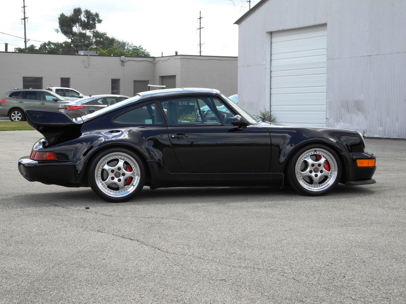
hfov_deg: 25.7
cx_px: 203
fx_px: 891
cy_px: 152
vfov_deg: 19.4
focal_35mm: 76
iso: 100
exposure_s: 1/433
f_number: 4
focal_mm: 16.3
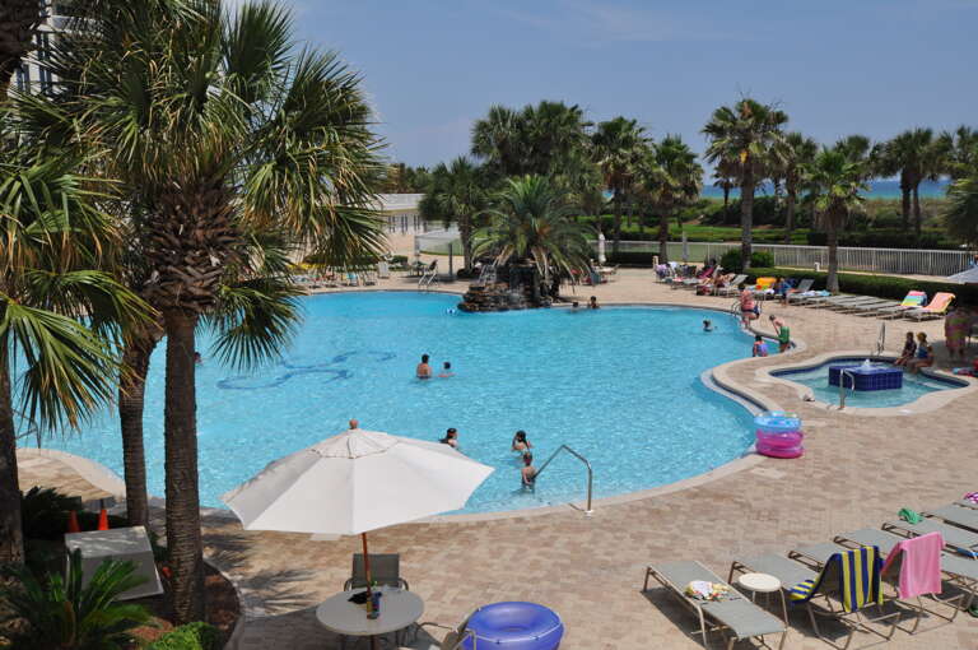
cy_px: 325
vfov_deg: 36.8
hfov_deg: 53.2
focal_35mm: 36
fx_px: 977
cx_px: 489
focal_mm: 24
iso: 200
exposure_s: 1/400
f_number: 10
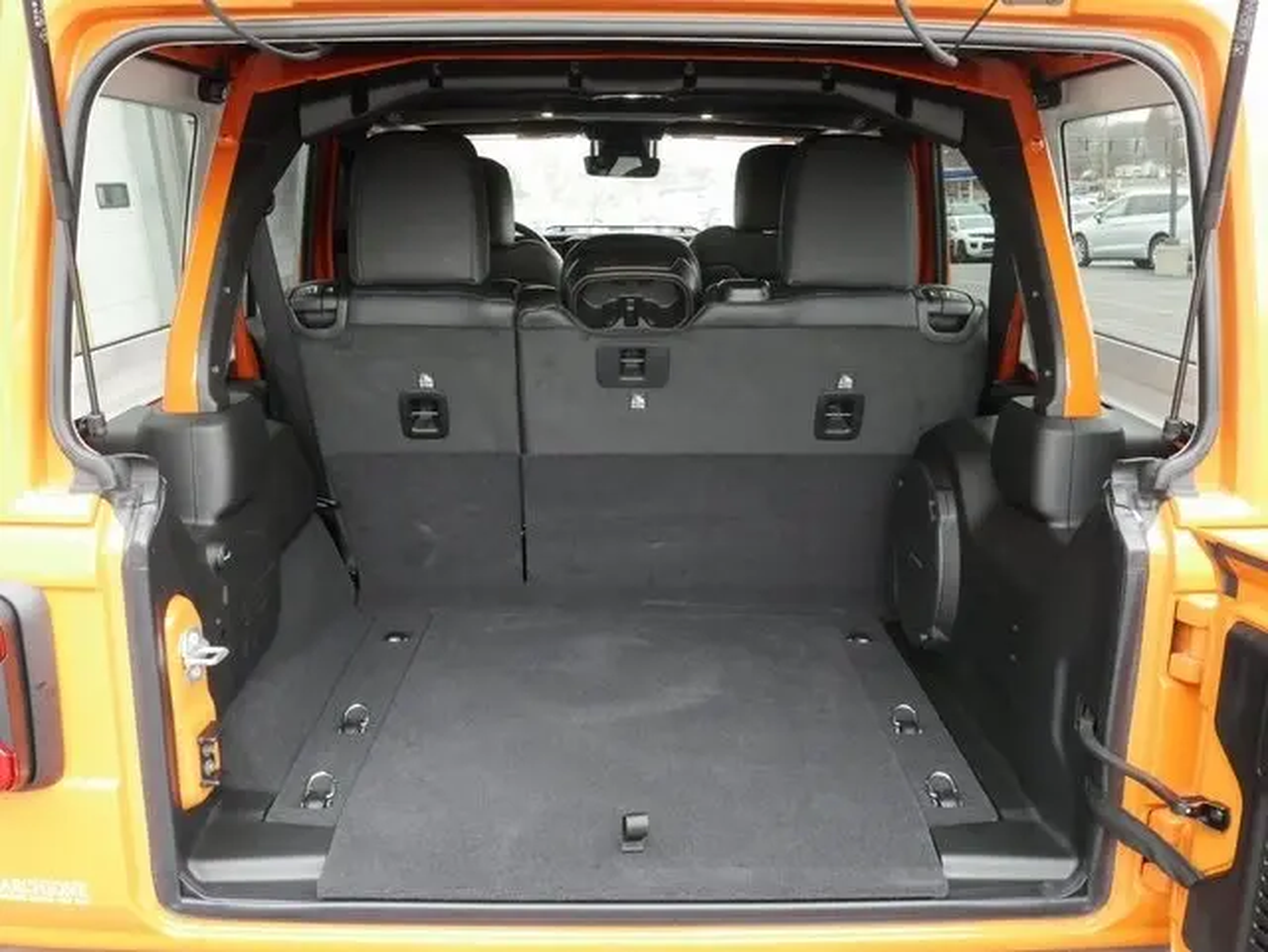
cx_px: 634
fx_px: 1173
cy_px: 476
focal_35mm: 32
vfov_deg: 44.2
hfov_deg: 56.8
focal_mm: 16
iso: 3200
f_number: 10
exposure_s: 1/25
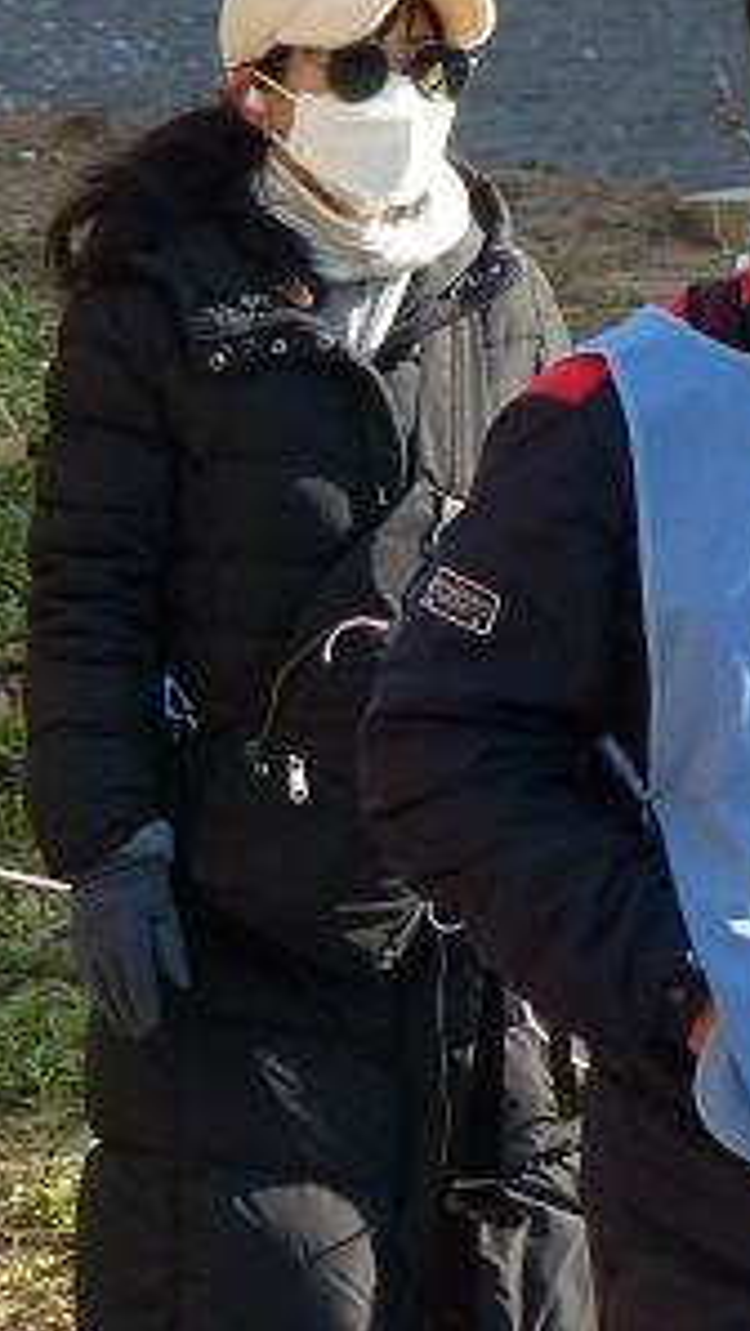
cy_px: 978
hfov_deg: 1.5
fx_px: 28483
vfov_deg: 2.7
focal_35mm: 807
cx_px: 1478
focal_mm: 39.8
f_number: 4
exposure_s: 1/400
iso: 100
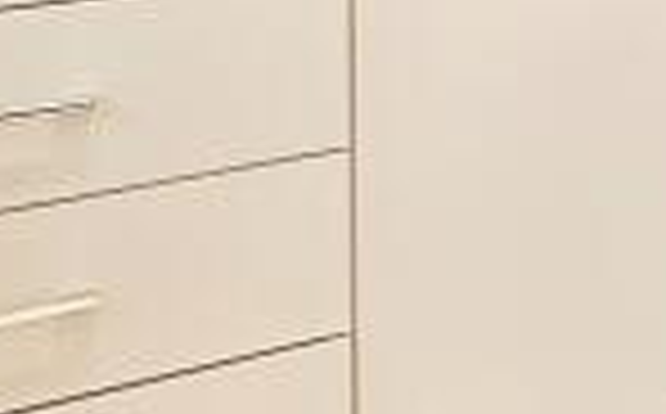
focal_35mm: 103
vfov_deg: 12.6
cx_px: 1958
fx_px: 1867
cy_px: 65
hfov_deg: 11.7
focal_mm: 2.22
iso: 125
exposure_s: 1/99
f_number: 2.2
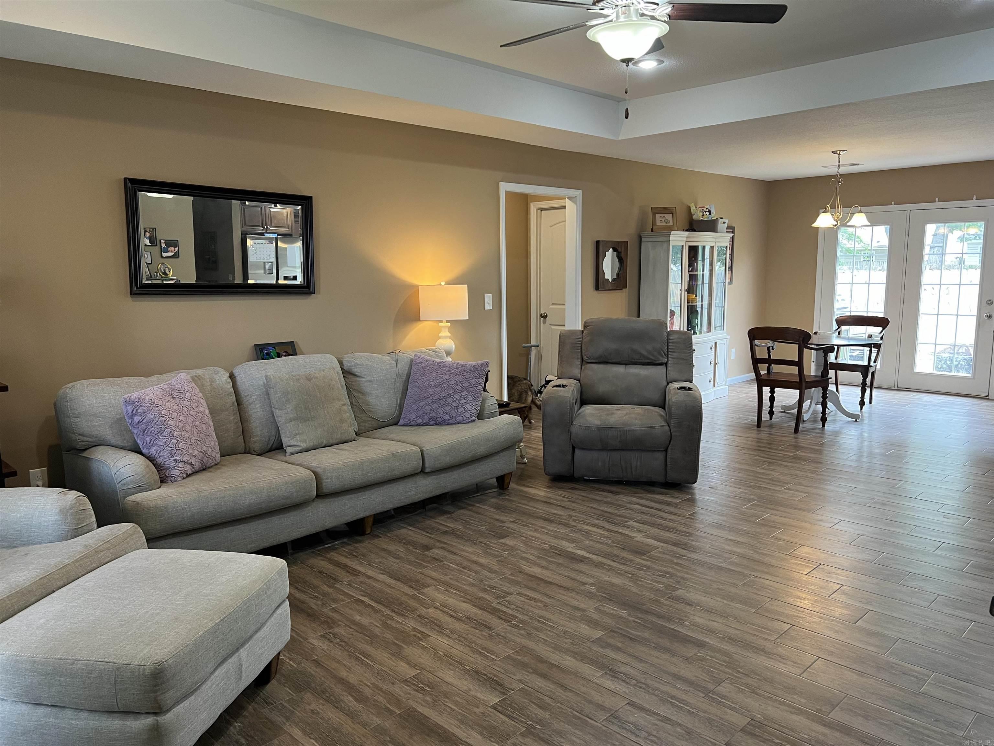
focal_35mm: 26
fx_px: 747
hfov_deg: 67.3
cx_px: 497
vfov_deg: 53.1
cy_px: 373
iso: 100
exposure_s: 1/60
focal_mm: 5.7
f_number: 1.5
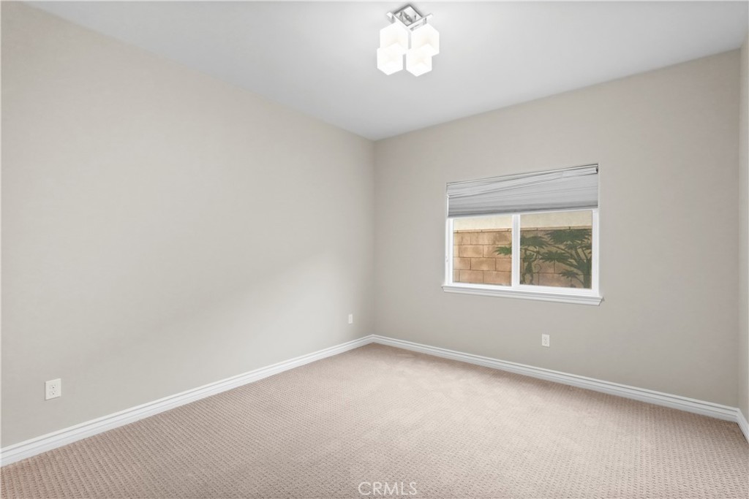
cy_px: 250
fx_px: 333
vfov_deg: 73.8
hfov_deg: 96.7
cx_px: 374
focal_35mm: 16
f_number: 6.3
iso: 3200
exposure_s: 1/30
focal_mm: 16
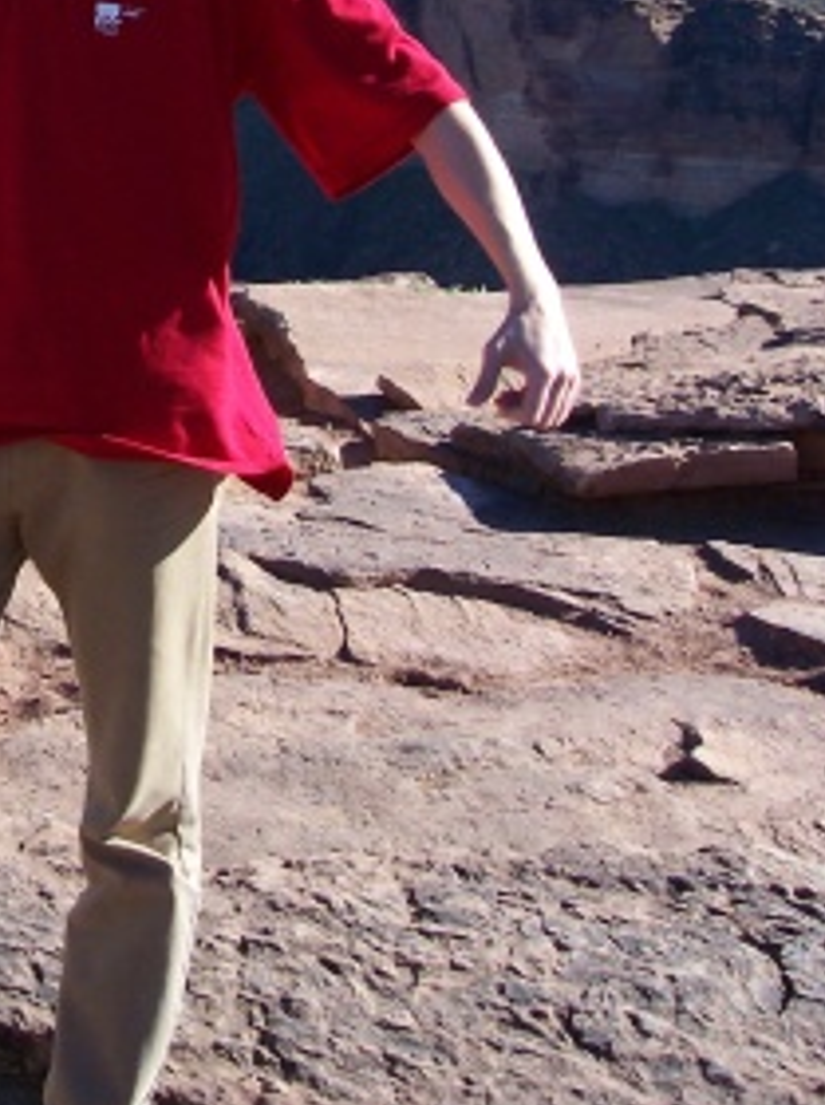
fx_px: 2773
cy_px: -83
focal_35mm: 87
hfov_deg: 16.4
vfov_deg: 21.5
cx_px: -89
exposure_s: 1/350
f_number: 4.8
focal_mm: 8
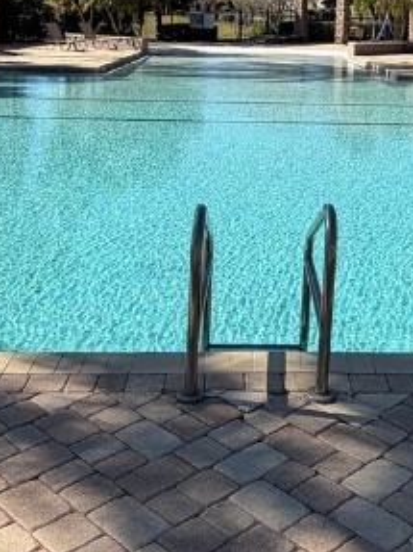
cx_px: 284
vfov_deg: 37.1
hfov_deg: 28.8
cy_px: 127
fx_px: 796
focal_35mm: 50
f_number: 2.2
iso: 20
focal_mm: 2.22
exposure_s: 1/809
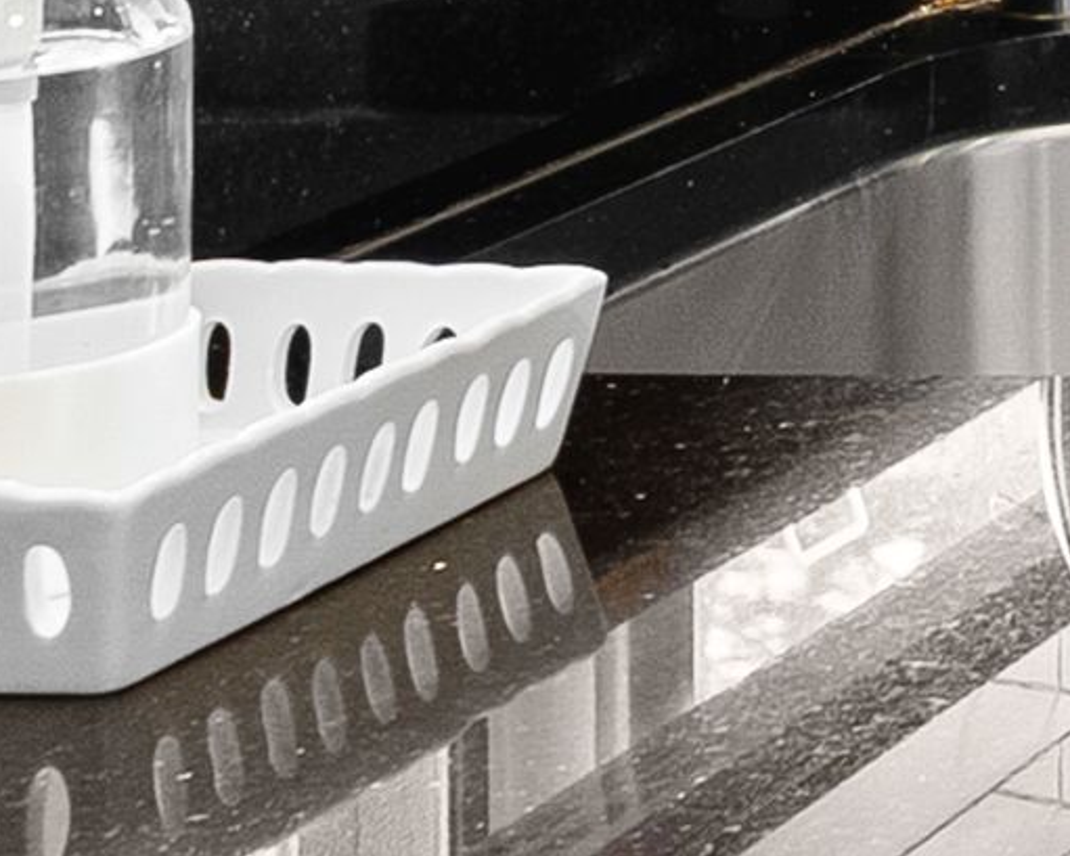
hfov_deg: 8.8
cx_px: 3602
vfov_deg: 8.7
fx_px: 5195
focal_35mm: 164
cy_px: -1131
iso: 640
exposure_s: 1.3
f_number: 9
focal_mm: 21
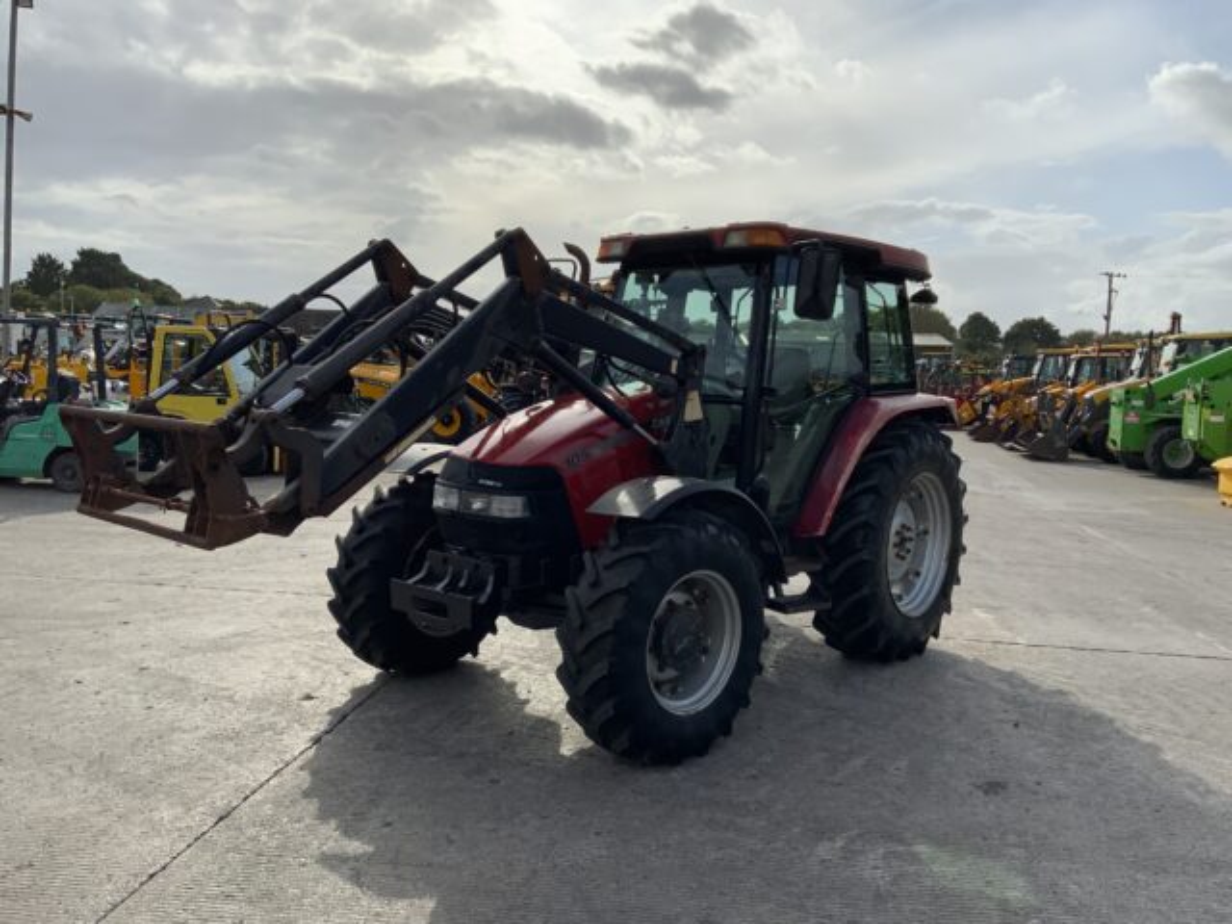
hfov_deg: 61.7
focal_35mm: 29
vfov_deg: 48.2
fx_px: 1032
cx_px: 616
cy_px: 462
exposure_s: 1/3322
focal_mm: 3
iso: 16
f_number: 1.8
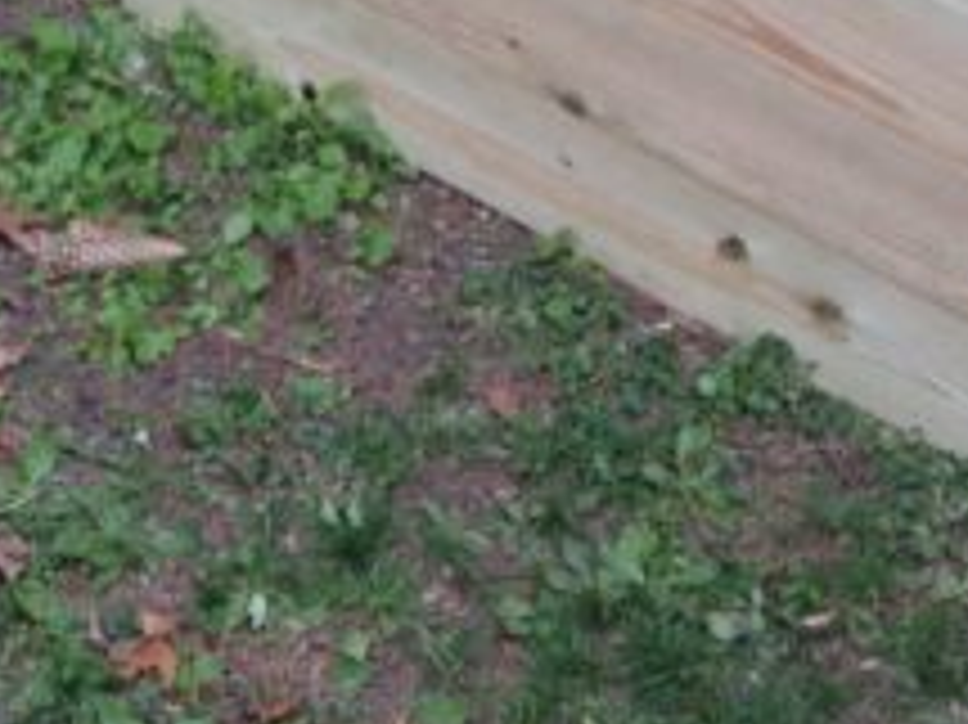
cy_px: -737
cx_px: 32
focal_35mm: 157
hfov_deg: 12.5
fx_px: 4388
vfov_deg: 8.9
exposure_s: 1/204
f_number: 2.4
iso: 50
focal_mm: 4.12
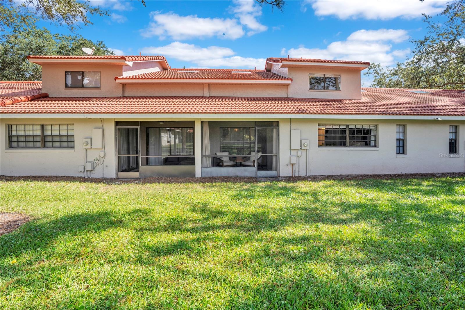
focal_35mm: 16
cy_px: 155
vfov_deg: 73.7
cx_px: 232
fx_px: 207
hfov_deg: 96.7
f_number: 8
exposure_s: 1/125
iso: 100
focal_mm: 16
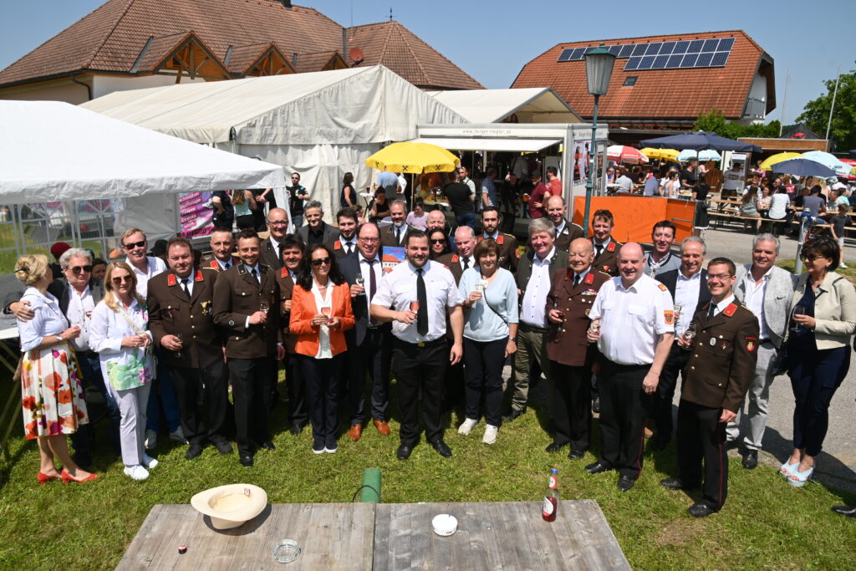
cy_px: 286
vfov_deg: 53.1
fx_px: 571
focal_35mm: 24
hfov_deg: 73.7
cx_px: 428
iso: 100
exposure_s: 1/200
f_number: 13
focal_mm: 16
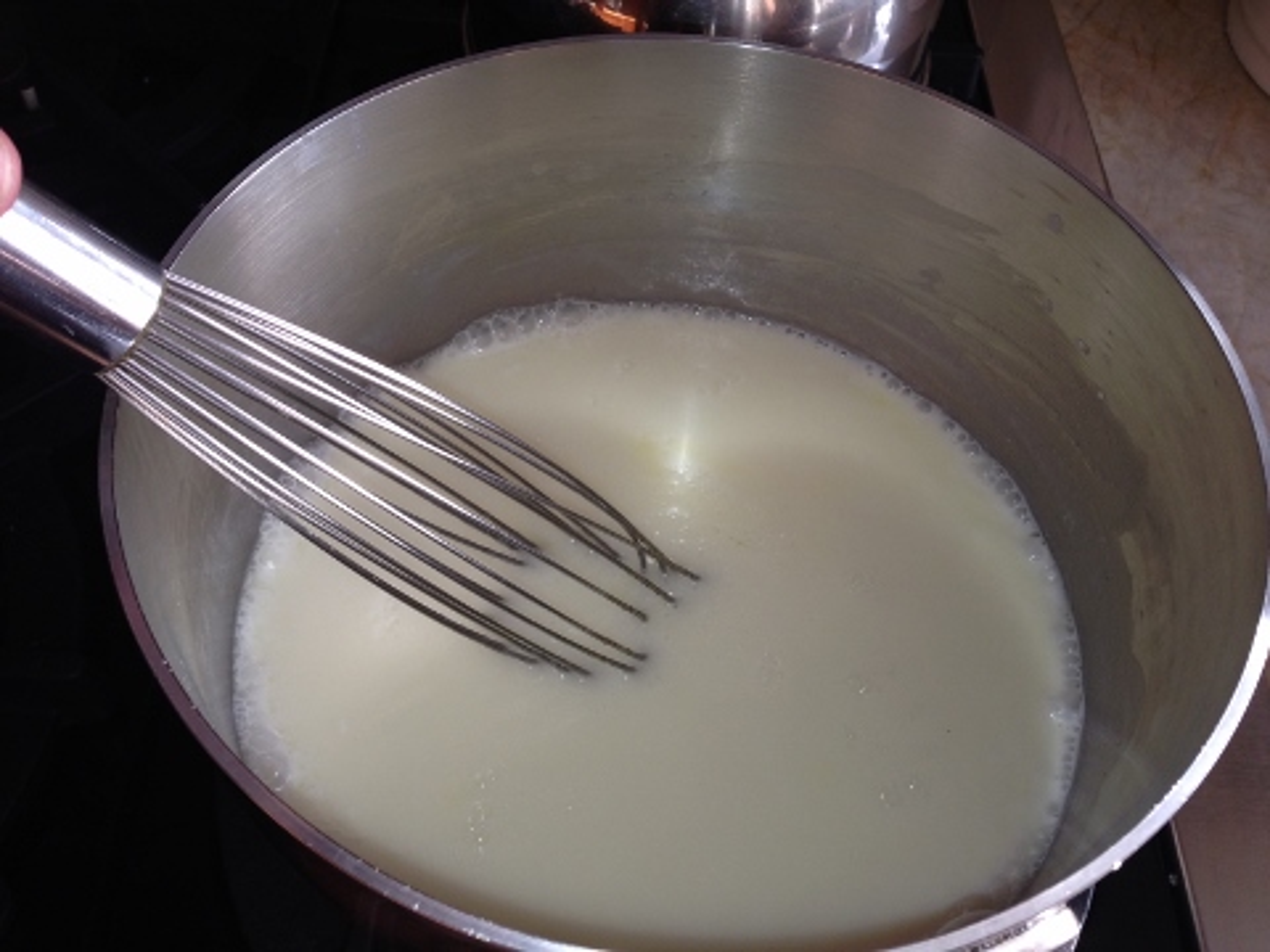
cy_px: 476
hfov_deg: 55.4
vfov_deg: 42.9
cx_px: 635
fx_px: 1211
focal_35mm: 33
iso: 50
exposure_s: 1/142
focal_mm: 4.12
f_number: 2.4
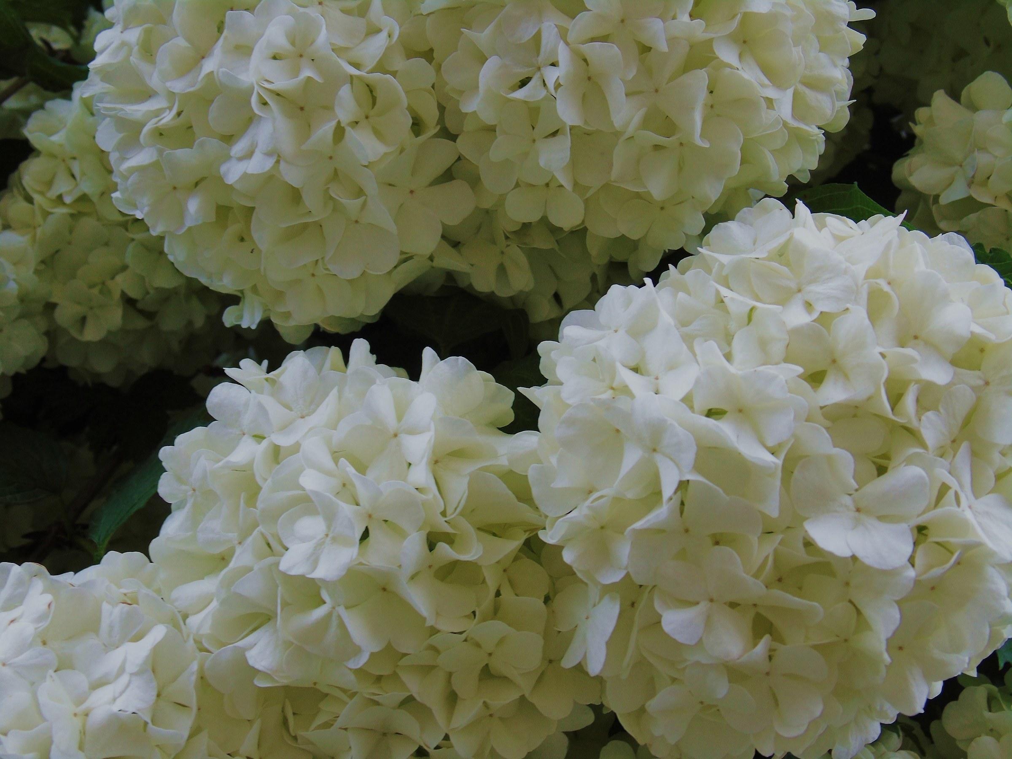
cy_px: 380
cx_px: 506
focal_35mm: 46
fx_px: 1345
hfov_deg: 41.2
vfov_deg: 31.5
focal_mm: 8.2
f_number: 4.1
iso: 80
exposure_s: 1/30
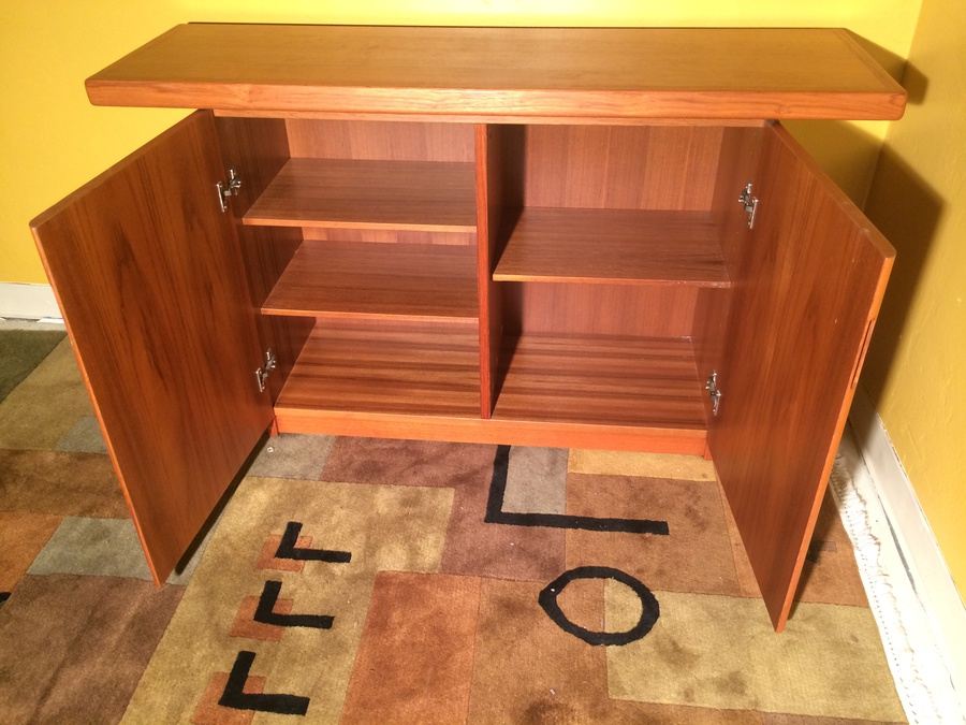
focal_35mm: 30
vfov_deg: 46.8
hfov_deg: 60.0
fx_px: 837
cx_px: 483
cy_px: 362
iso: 125
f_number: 2.2
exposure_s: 1/30
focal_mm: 4.12
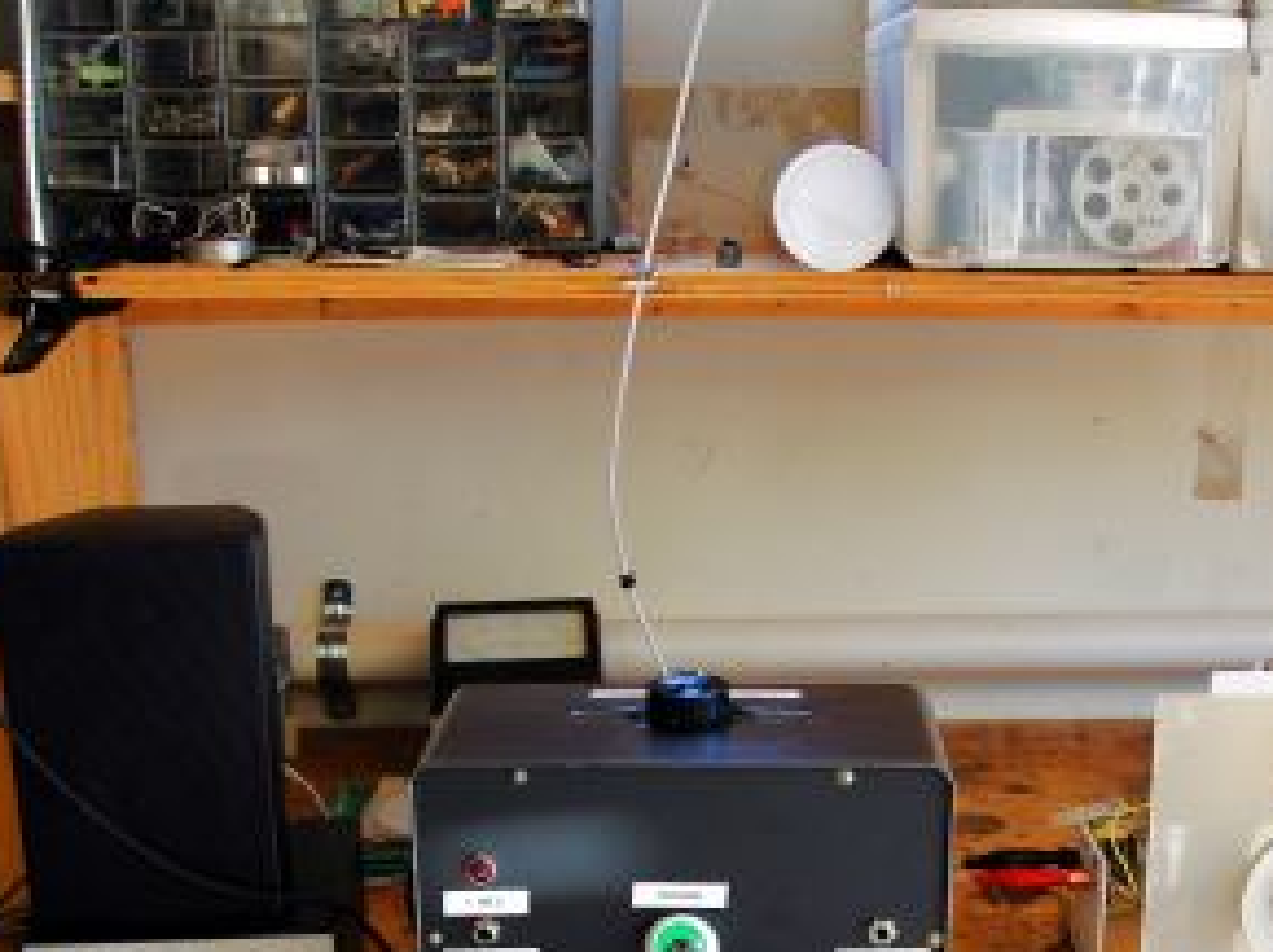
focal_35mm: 43
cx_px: 988
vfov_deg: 33.2
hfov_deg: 42.2
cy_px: 658
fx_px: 1580
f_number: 3.5
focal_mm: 18
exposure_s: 1/100
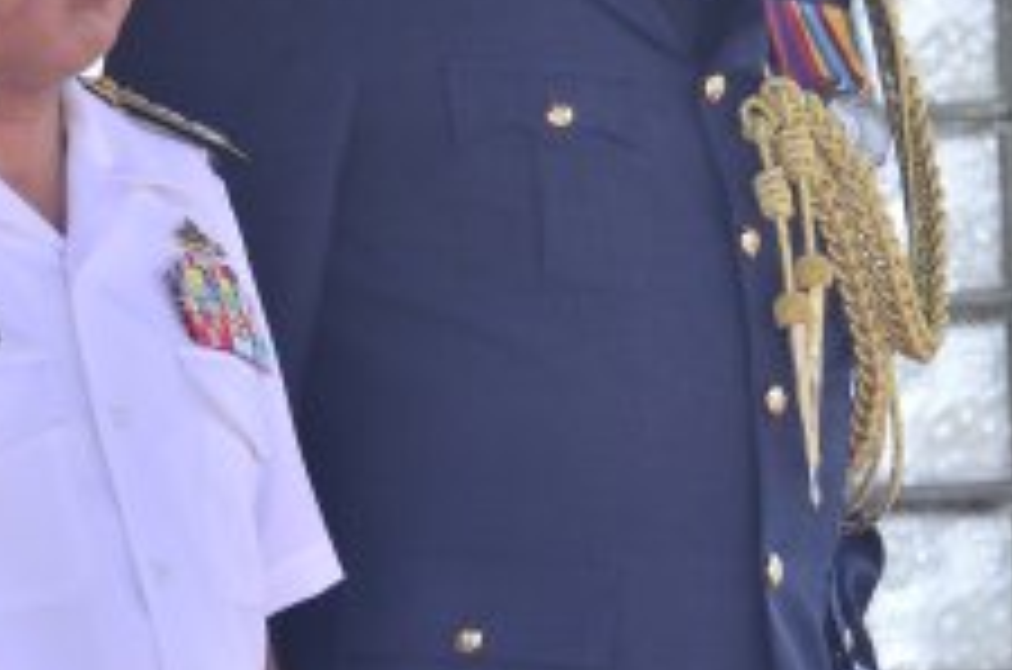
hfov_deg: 4.0
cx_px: 526
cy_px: -79
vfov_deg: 2.6
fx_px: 14615
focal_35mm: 521
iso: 100
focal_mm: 130
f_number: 6.3
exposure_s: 1/250
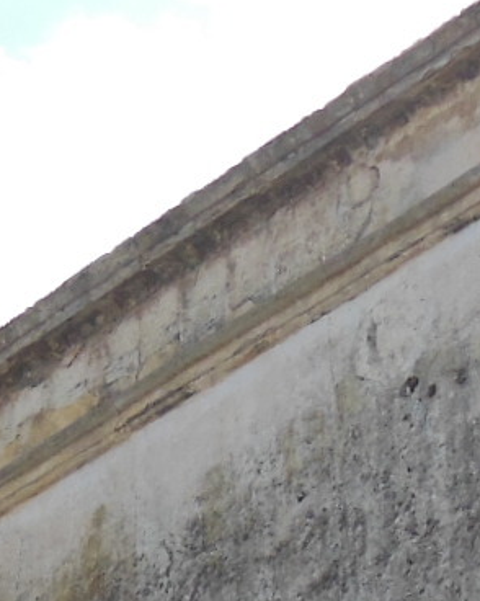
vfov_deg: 8.8
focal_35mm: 205
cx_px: -289
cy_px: 1238
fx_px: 3643
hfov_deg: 7.4
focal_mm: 6
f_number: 3.9
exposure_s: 1/800
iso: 125
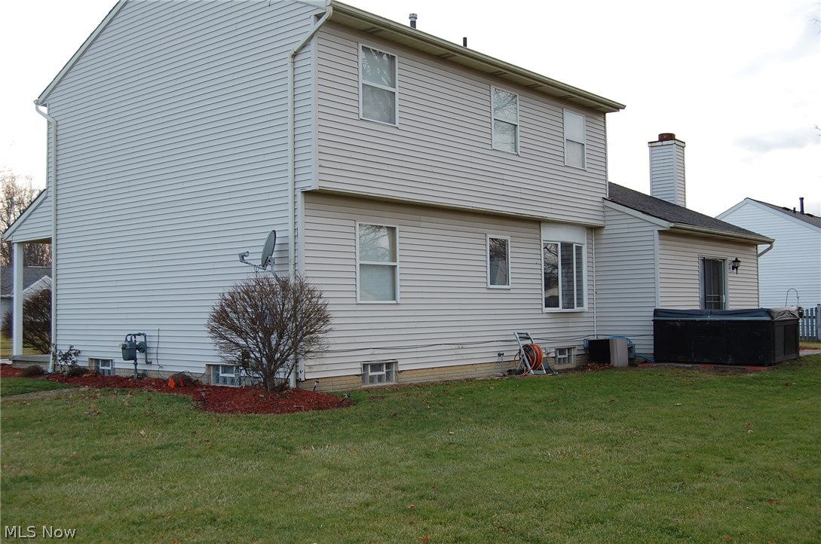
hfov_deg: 49.6
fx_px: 888
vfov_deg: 34.1
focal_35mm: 39
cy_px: 272
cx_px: 410
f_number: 6.3
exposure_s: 1/160
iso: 200
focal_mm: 26
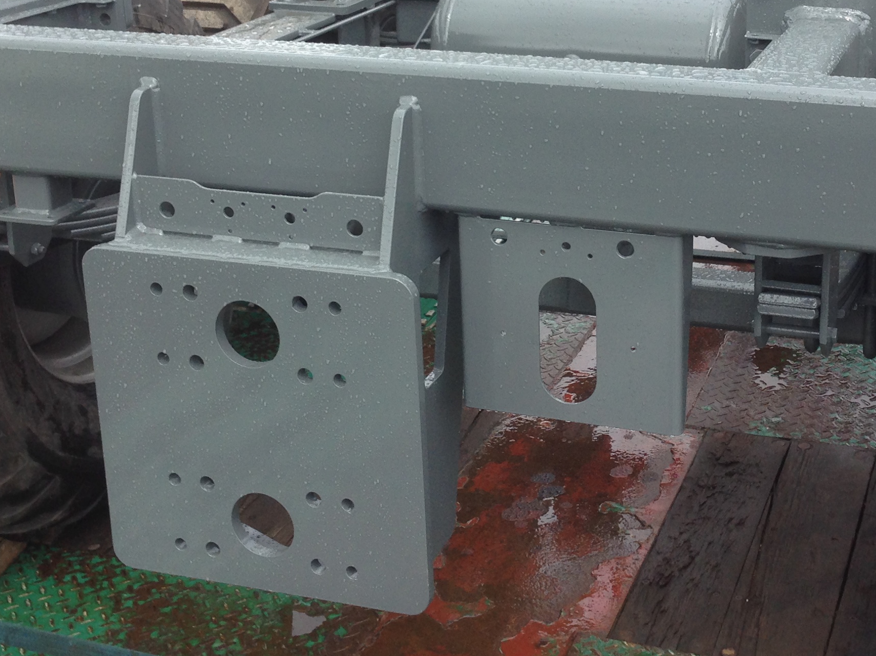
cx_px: 581
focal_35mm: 63
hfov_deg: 30.5
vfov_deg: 23.0
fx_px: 1594
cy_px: 146
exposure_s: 1/645
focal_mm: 4.12
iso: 50
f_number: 2.4
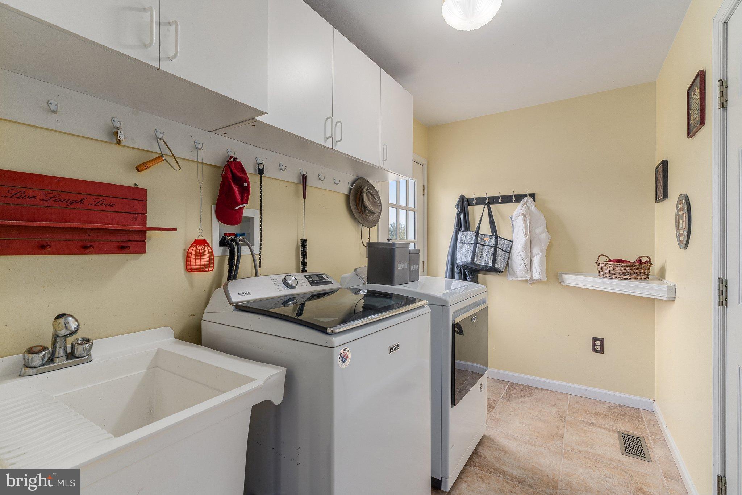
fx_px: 330
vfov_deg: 73.7
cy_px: 248
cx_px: 371
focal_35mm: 16
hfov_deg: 96.7
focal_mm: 16
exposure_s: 1/40
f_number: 7.1
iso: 320
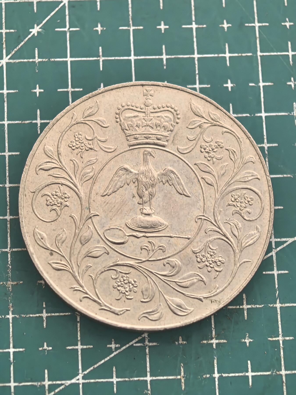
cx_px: 148
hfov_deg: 15.6
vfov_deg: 20.7
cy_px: 198
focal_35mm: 95
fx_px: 1083
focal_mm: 15
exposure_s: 1/50
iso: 500
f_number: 2.1
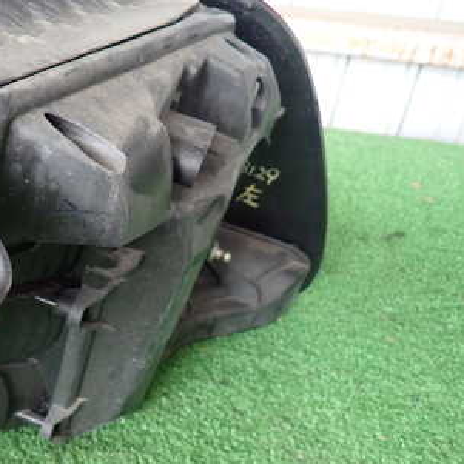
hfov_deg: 35.6
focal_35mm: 44
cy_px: 273
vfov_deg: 38.2
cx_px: 28
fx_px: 667
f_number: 2
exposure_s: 1/60
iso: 100
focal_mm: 4.5
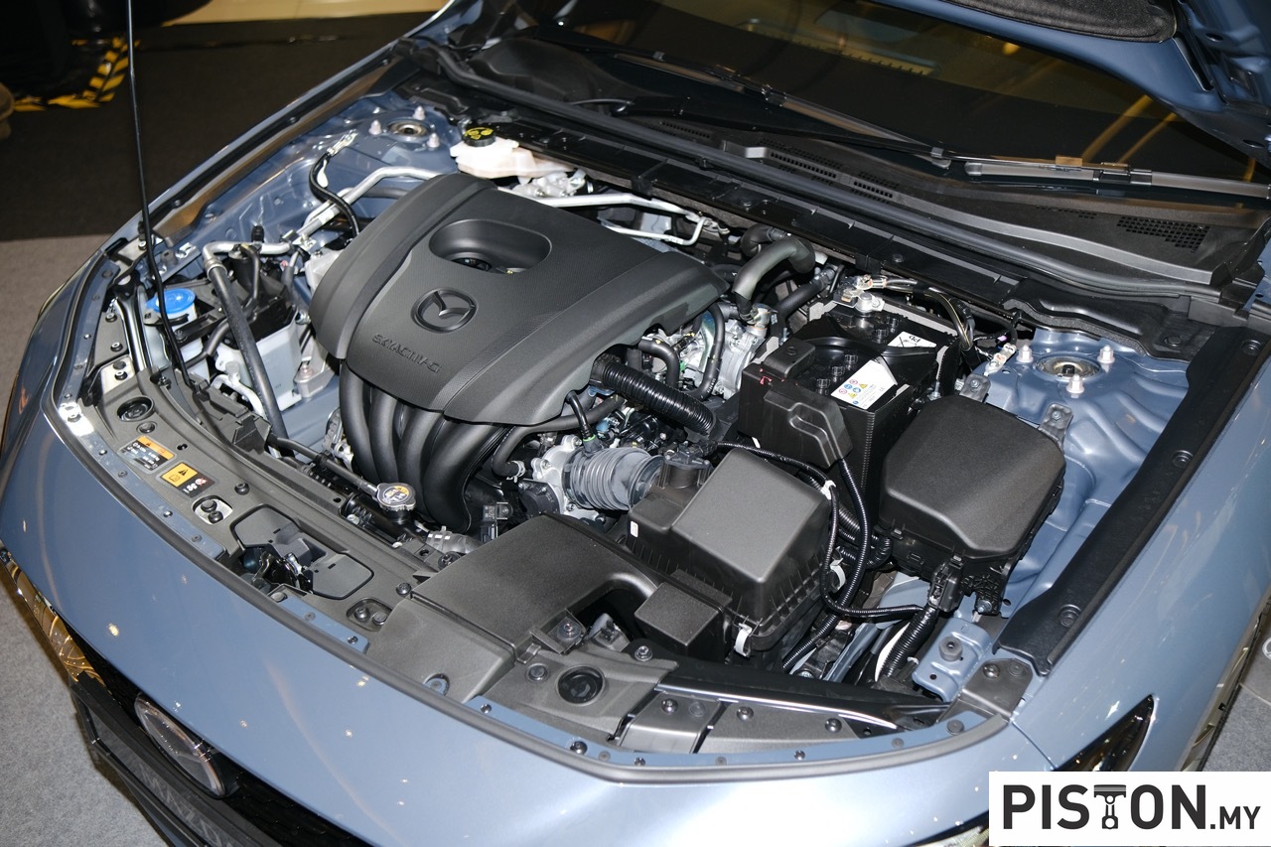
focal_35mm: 35
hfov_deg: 54.4
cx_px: 636
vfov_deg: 37.8
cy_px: 424
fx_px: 1235
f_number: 2.5
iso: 640
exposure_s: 1/160
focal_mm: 23
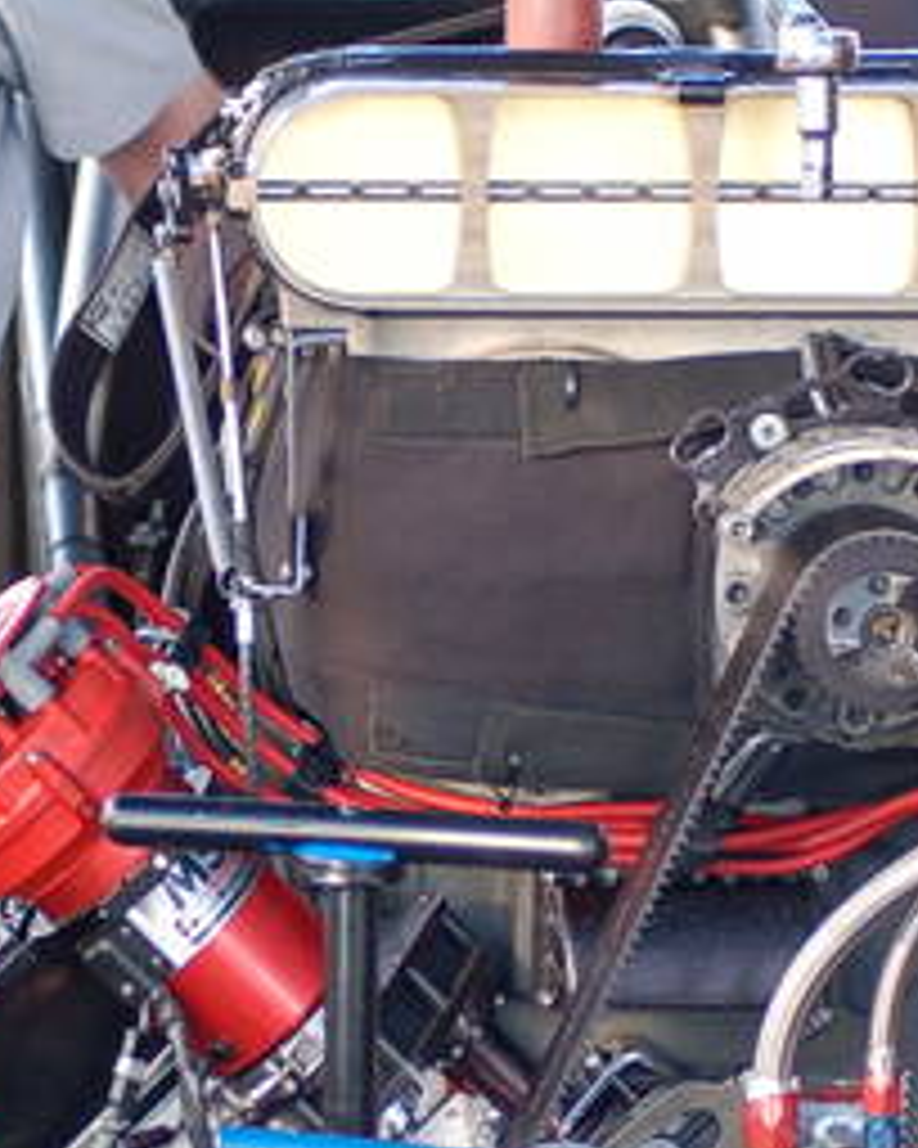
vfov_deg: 8.3
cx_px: 634
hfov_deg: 6.7
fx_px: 7879
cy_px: 786
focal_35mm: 232
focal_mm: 70
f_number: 4
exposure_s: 1/160
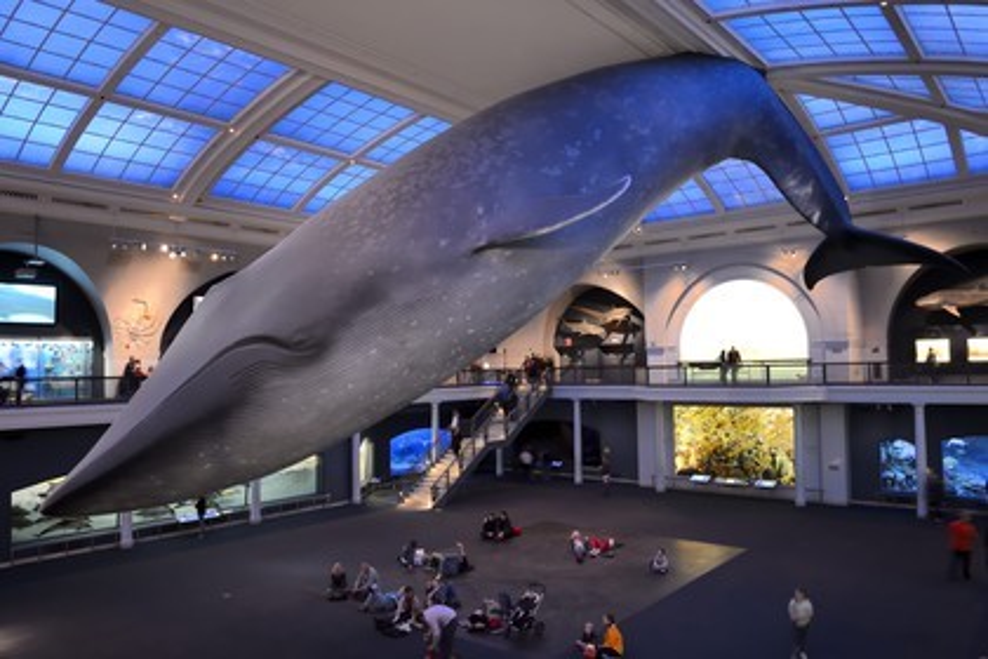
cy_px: 330
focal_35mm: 24
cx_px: 494
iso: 1600
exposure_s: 1/2
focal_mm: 24
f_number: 5
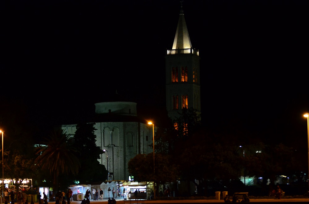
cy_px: 102
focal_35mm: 138
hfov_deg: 14.9
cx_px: 154
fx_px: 1182
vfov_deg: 9.9
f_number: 4.5
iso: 1800
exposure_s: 1/30
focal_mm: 92
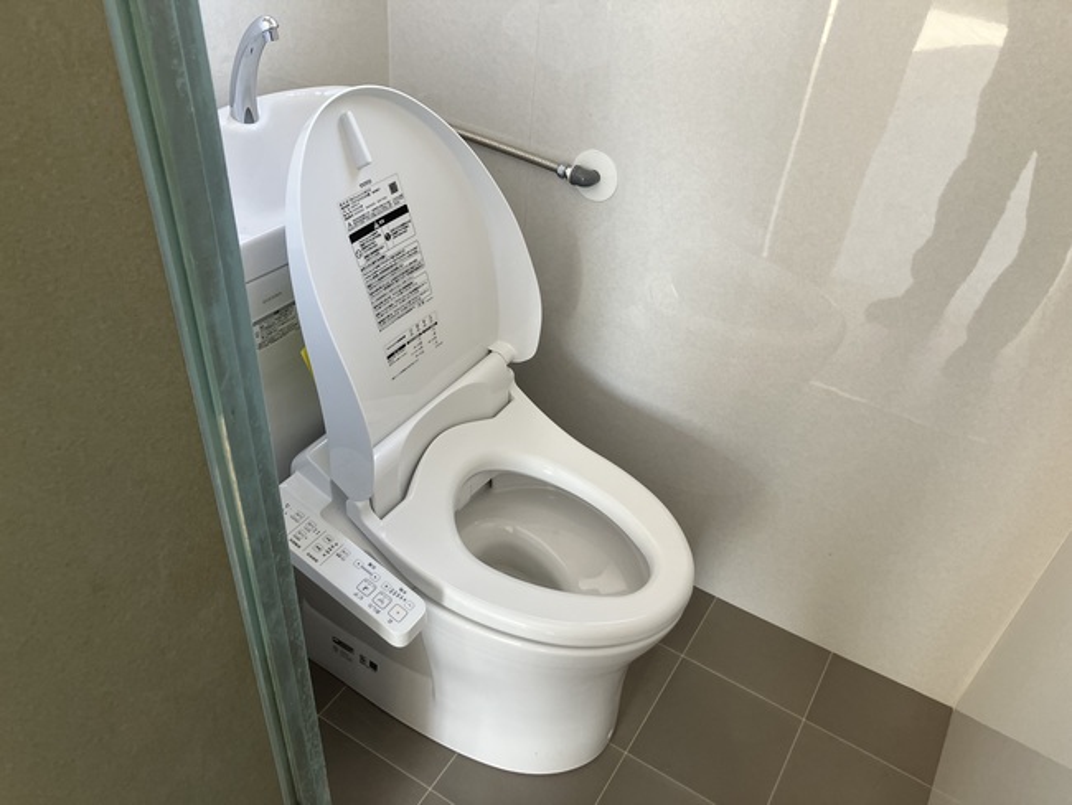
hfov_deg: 63.4
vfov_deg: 49.8
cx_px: 536
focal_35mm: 28
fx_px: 867
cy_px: 402
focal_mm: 3.99
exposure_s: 1/121
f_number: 1.8
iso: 64
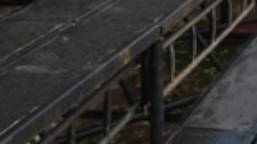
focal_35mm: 190
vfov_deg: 6.3
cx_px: 177
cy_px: -102
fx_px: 1293
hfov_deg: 11.3
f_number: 11
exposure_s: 1/250
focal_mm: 17
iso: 125
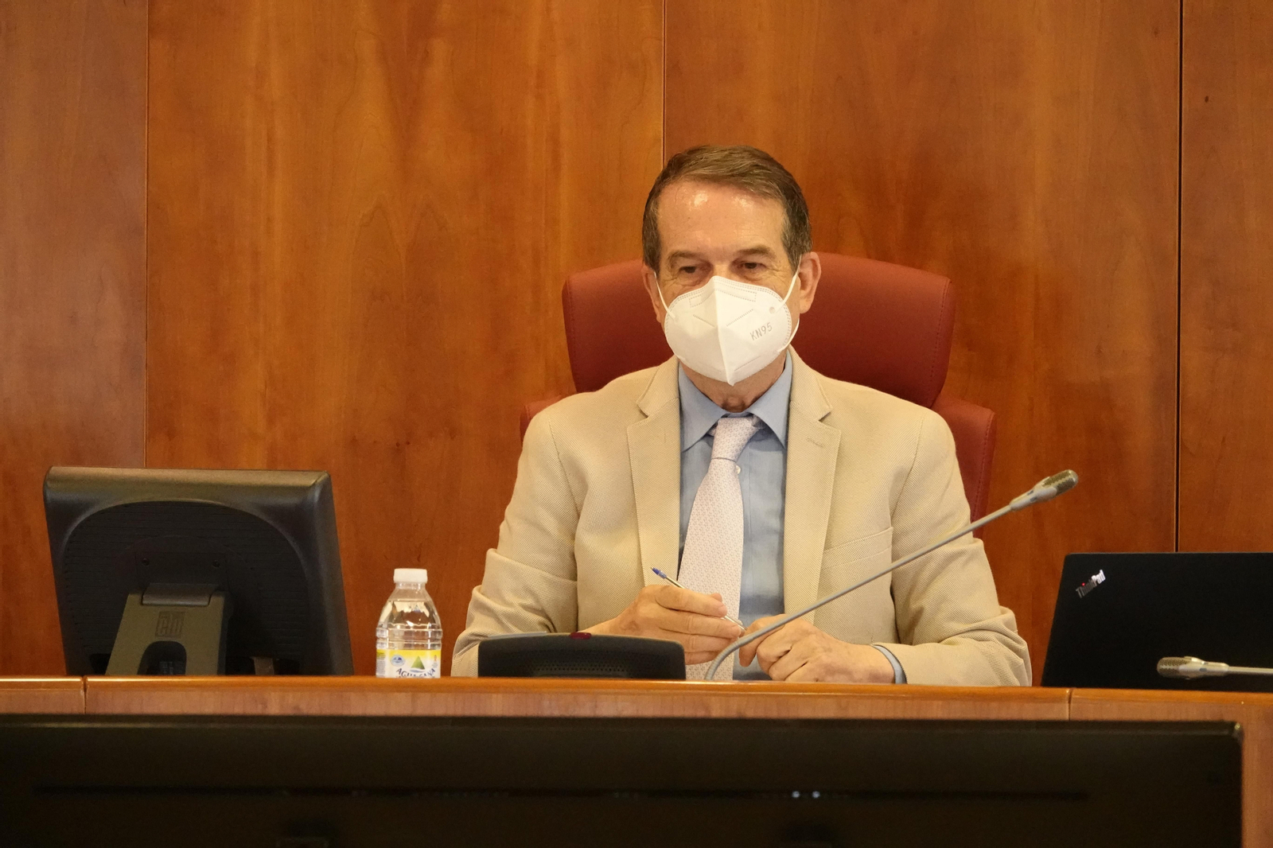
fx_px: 8096
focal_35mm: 229
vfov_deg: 6.0
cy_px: 424
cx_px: 636
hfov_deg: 9.0
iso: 5000
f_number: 4
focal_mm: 83.9
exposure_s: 1/200
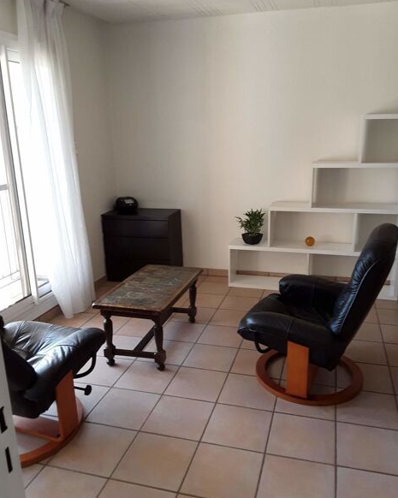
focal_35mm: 29
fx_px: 427
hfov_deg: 49.9
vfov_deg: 60.5
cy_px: 250
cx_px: 202
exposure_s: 1/50
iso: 50
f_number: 1.9
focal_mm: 2.91
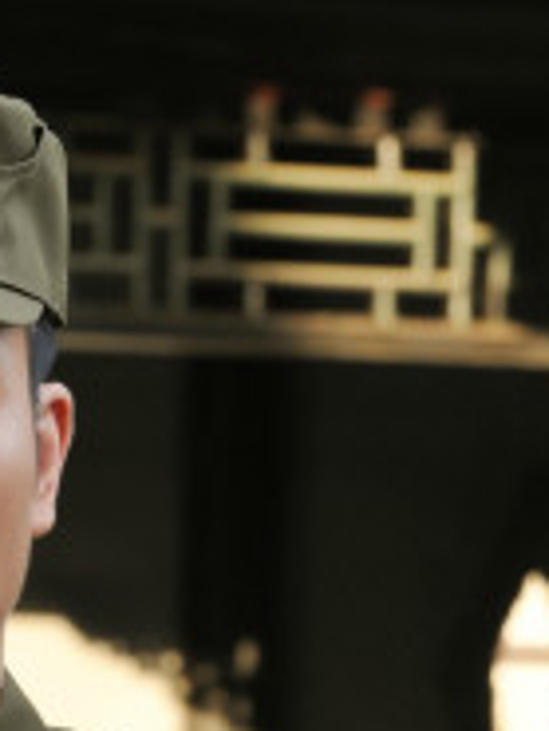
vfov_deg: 4.3
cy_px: 1138
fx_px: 9653
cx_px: -83
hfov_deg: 3.3
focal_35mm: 457
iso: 1000
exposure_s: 1/125
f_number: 7.1
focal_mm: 130
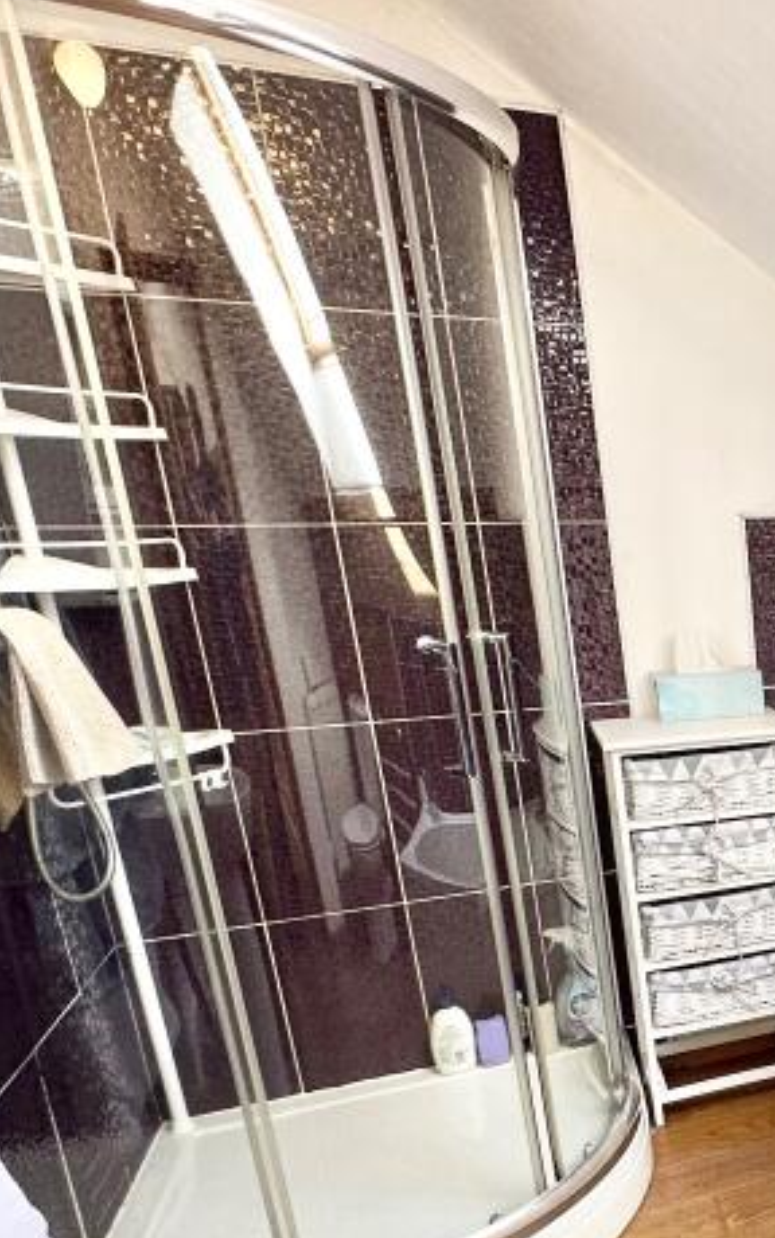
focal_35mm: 33
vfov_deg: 57.0
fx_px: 1114
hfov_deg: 28.1
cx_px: 1111
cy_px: 815
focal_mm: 2.22
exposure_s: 1/100
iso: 64
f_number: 2.2
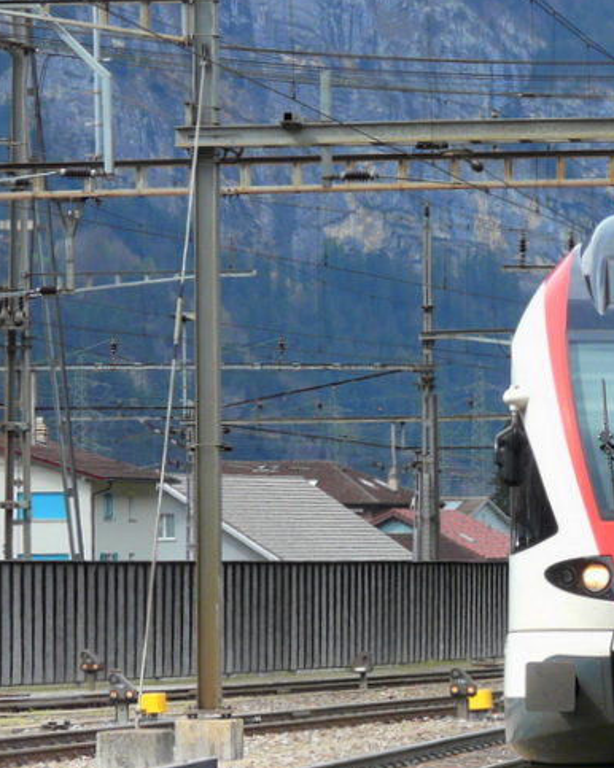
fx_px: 6023
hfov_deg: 5.8
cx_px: 689
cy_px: 510
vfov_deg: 7.3
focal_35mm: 265
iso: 100
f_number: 5
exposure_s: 1/250
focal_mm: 21.6
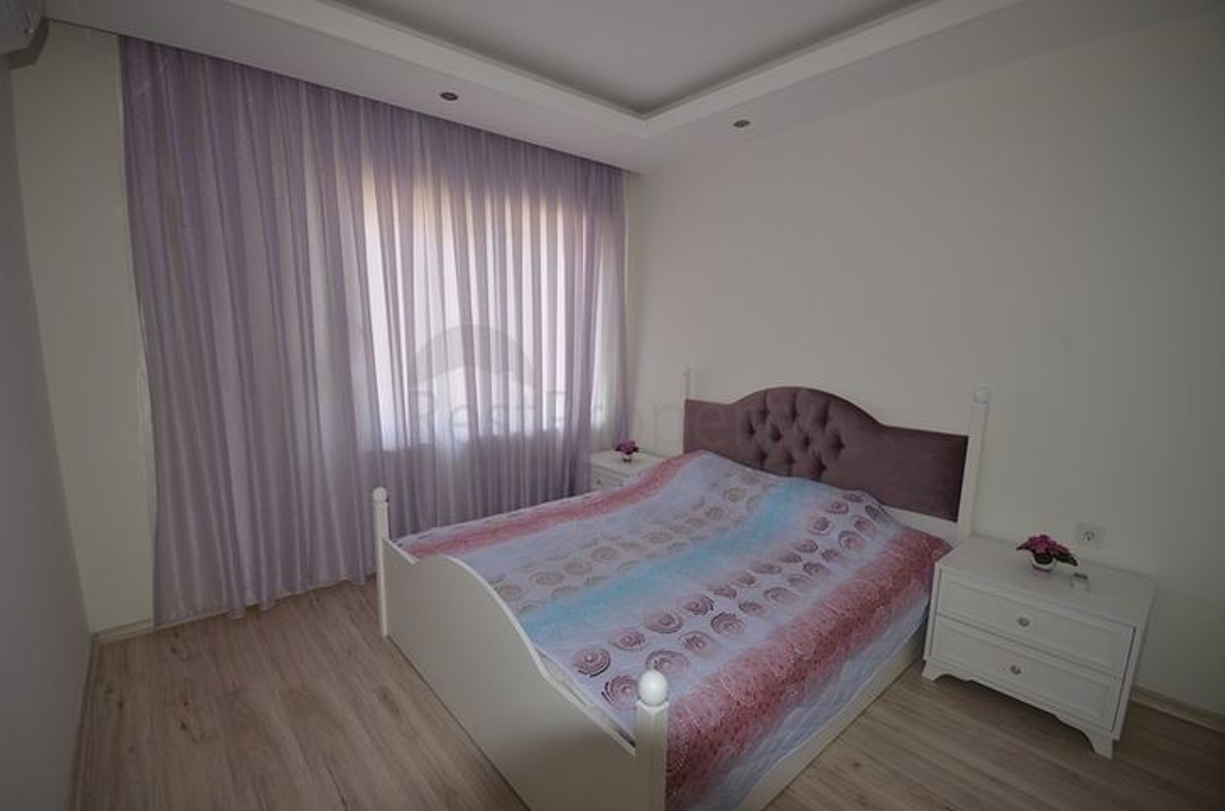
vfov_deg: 77.1
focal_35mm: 15
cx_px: 612
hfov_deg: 100.5
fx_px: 509
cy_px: 406
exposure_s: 1/60
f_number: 4
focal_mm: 10
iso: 100
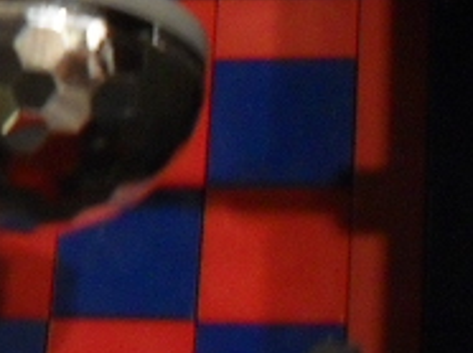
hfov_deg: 9.7
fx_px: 2634
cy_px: -3
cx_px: -415
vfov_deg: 7.6
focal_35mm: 193
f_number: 3.2
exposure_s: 1/20
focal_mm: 6.3
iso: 200
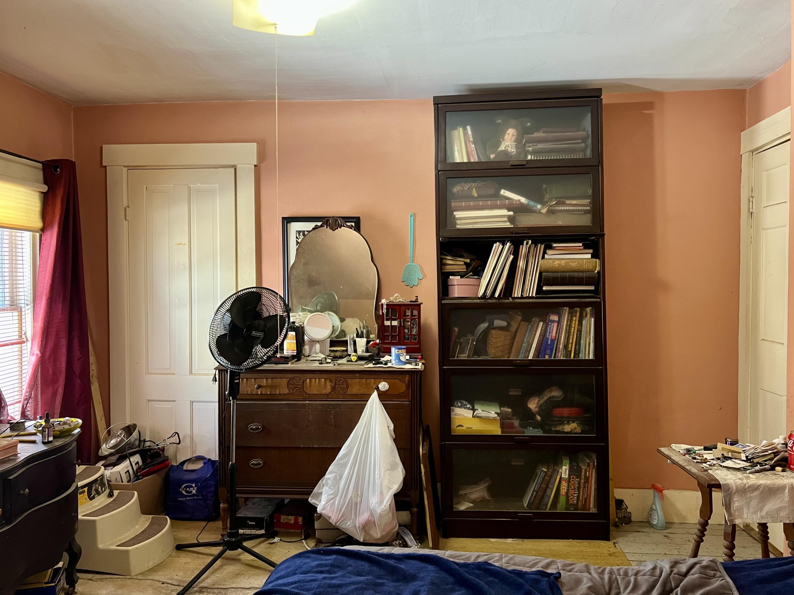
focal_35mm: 26
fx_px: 596
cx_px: 397
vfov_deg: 53.1
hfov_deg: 67.3
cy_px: 298
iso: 400
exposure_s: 1/40
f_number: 1.5
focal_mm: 5.7
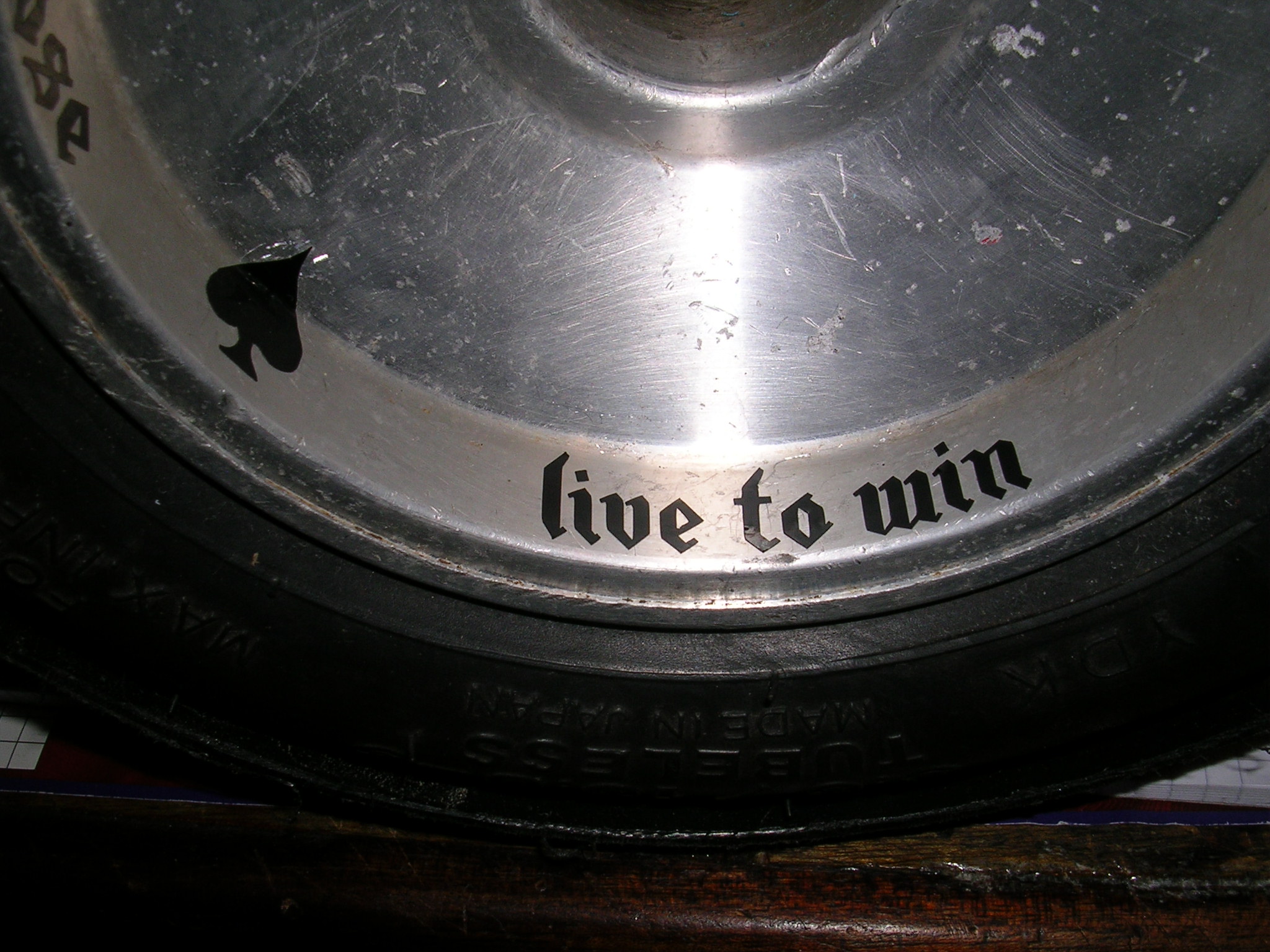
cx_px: 635
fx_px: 1394
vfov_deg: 37.7
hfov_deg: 49.0
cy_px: 476
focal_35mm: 38
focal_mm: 5.8
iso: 50
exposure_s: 1/60.1
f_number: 5.6
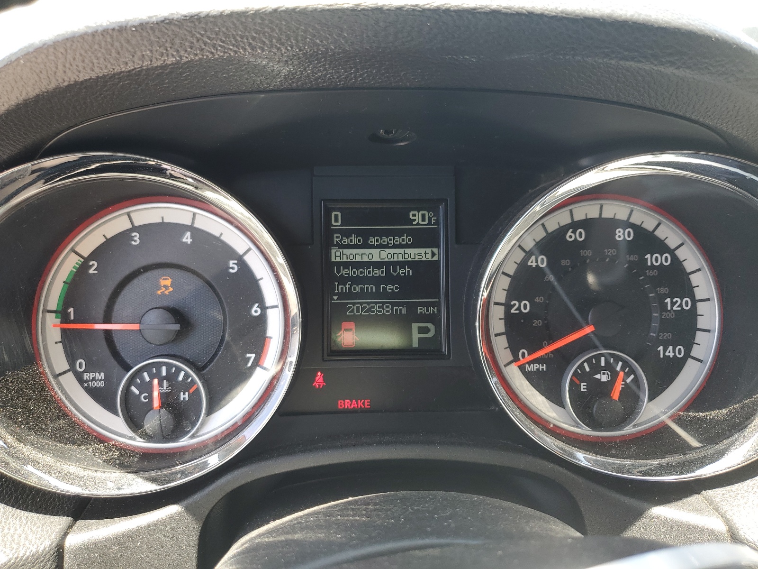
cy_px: 284
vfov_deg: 53.1
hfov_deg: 67.3
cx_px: 379
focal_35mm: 26
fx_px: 569
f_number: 1.5
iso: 50
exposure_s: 1/120
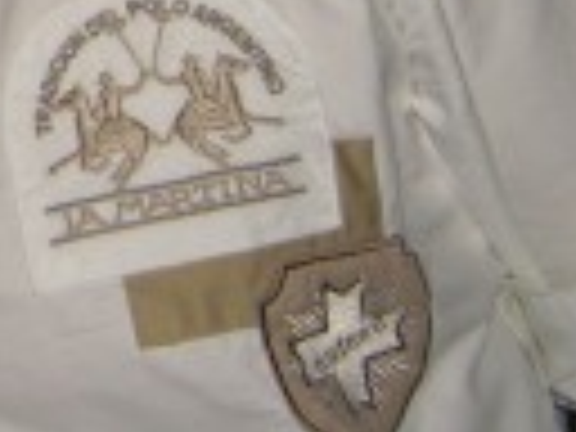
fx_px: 2962
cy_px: -346
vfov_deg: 8.1
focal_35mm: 178
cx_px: -328
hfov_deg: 10.7
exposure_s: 1/60
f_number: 2.8
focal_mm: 7.9
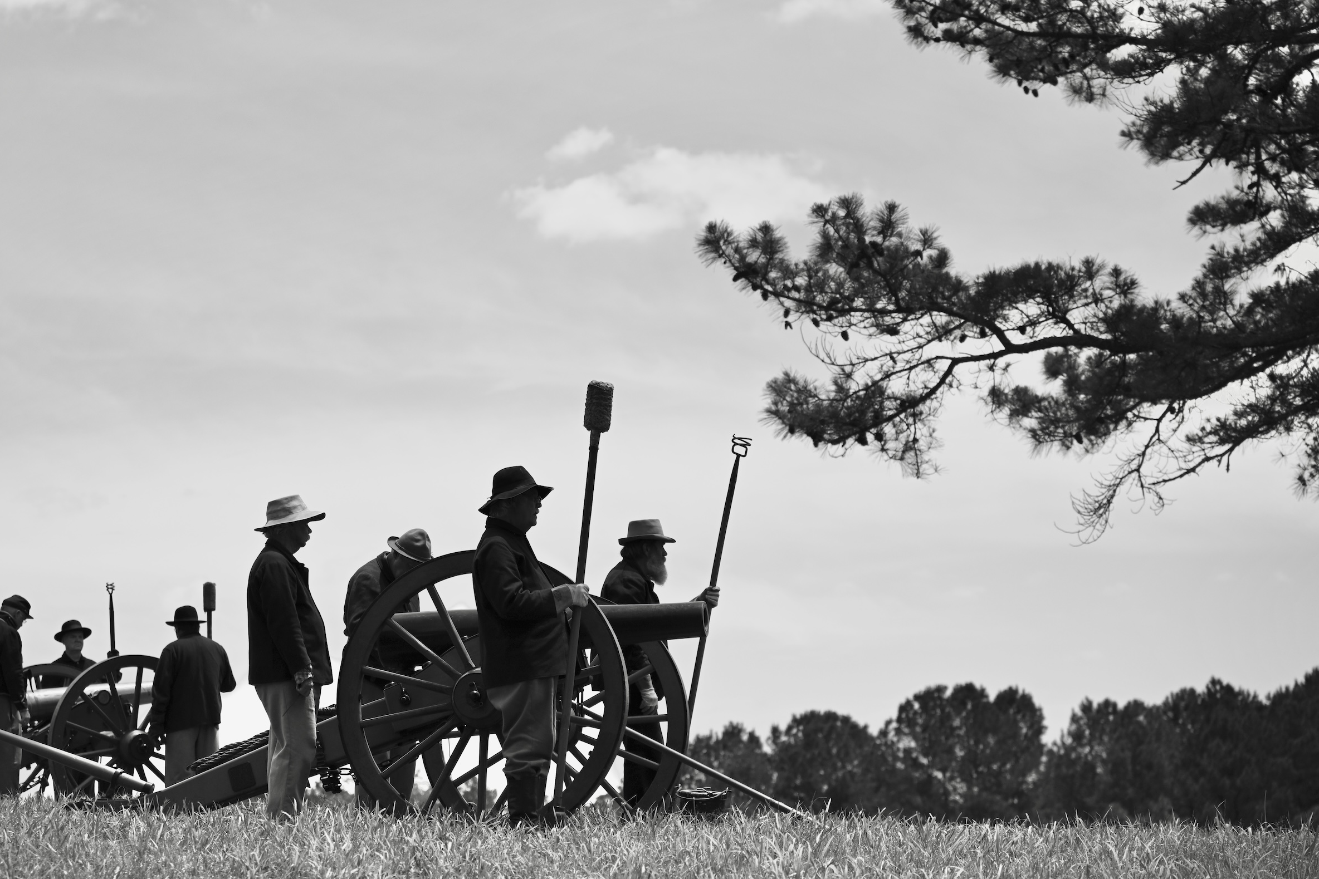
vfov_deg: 14.4
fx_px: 3481
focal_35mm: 95
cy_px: 463
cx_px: 548
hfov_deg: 21.4
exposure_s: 1/8000
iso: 180
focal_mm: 75
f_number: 2.8
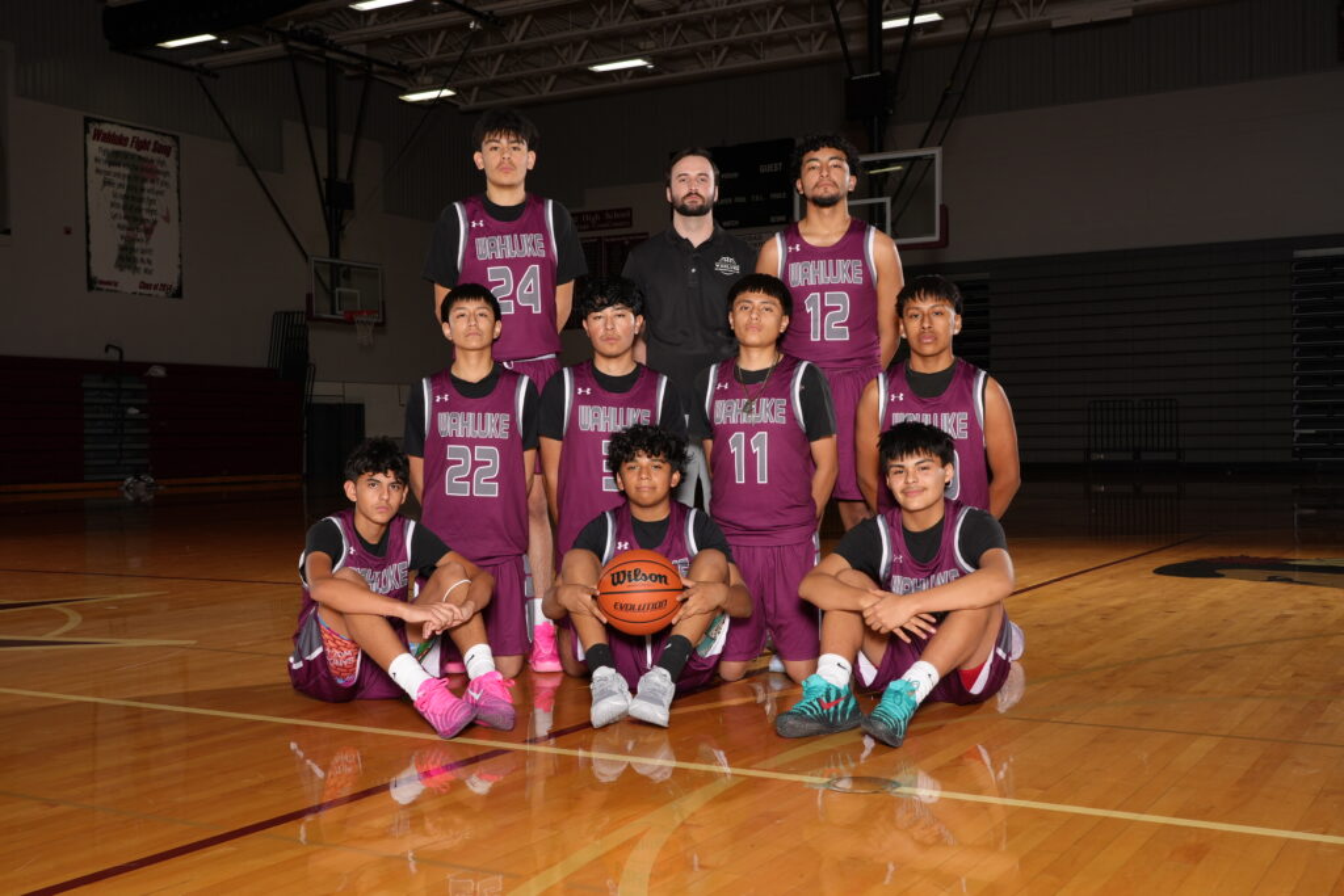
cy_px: 448
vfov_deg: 35.1
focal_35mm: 38
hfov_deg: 50.7
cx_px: 672
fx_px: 1419
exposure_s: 1/125
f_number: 9
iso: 200
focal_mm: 38
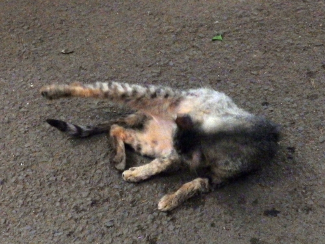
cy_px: 122
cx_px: 162
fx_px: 498
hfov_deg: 36.2
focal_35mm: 53
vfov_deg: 27.5
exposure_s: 1/8
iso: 1600
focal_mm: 9.6
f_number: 4.4
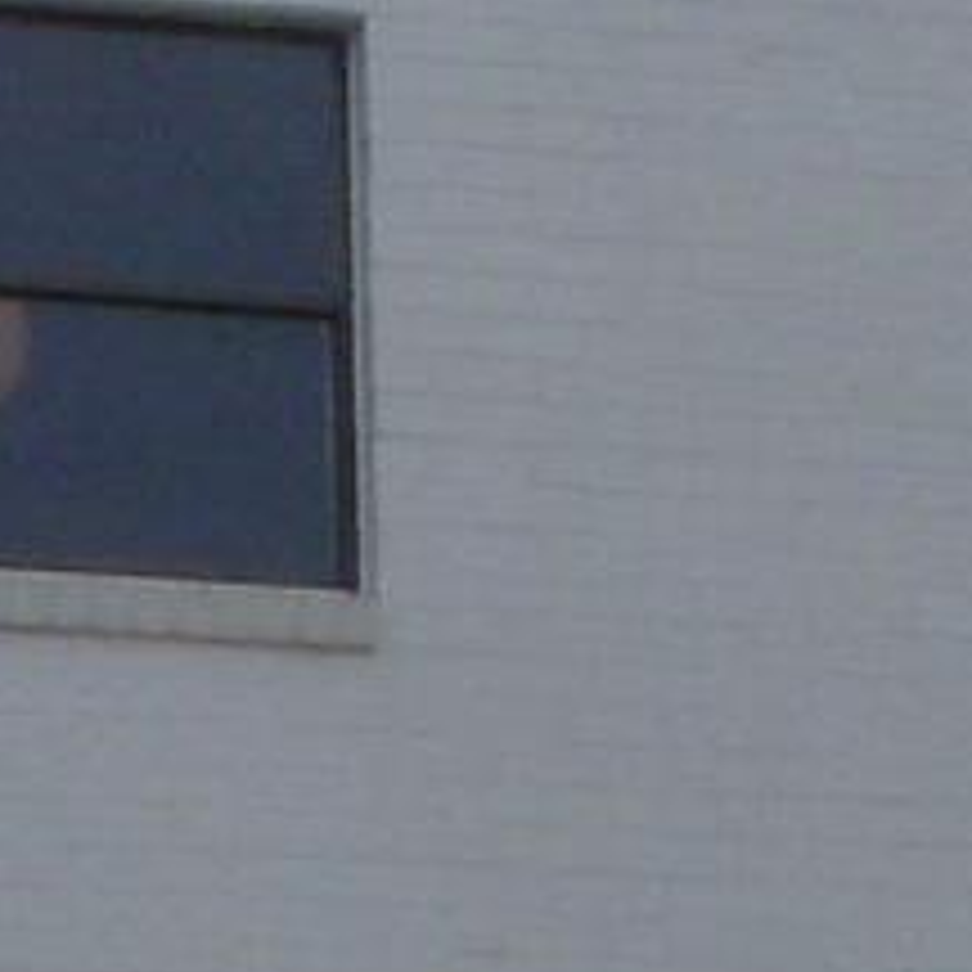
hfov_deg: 5.5
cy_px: 1688
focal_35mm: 319
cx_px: 212
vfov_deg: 5.4
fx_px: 10134
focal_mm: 6.3
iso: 100
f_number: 6.6
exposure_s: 1/250
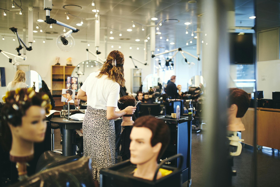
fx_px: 272
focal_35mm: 35
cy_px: 94
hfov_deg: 54.4
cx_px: 140
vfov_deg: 37.9
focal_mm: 35
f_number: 1.4
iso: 250
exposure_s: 1/160
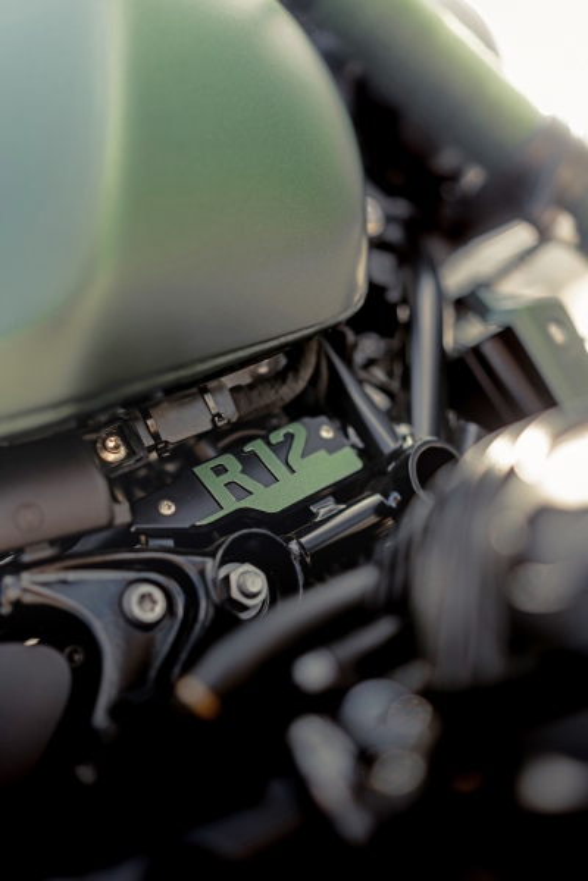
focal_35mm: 35
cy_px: 440
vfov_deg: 54.4
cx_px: 294
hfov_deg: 37.9
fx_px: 857
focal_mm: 35
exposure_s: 1/200
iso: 50
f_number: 1.4
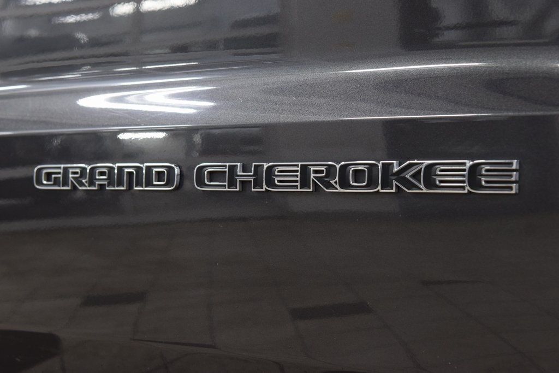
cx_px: 280
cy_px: 186
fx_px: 1211
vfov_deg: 17.5
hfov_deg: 26.0
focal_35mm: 78
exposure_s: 1/15
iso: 1000
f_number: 6.3
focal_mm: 52
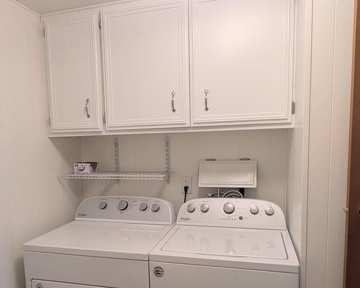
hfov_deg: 60.4
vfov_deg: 49.6
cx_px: 166
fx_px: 309
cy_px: 177
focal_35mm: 29
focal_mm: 1.83
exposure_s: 1/120
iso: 267
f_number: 2.2
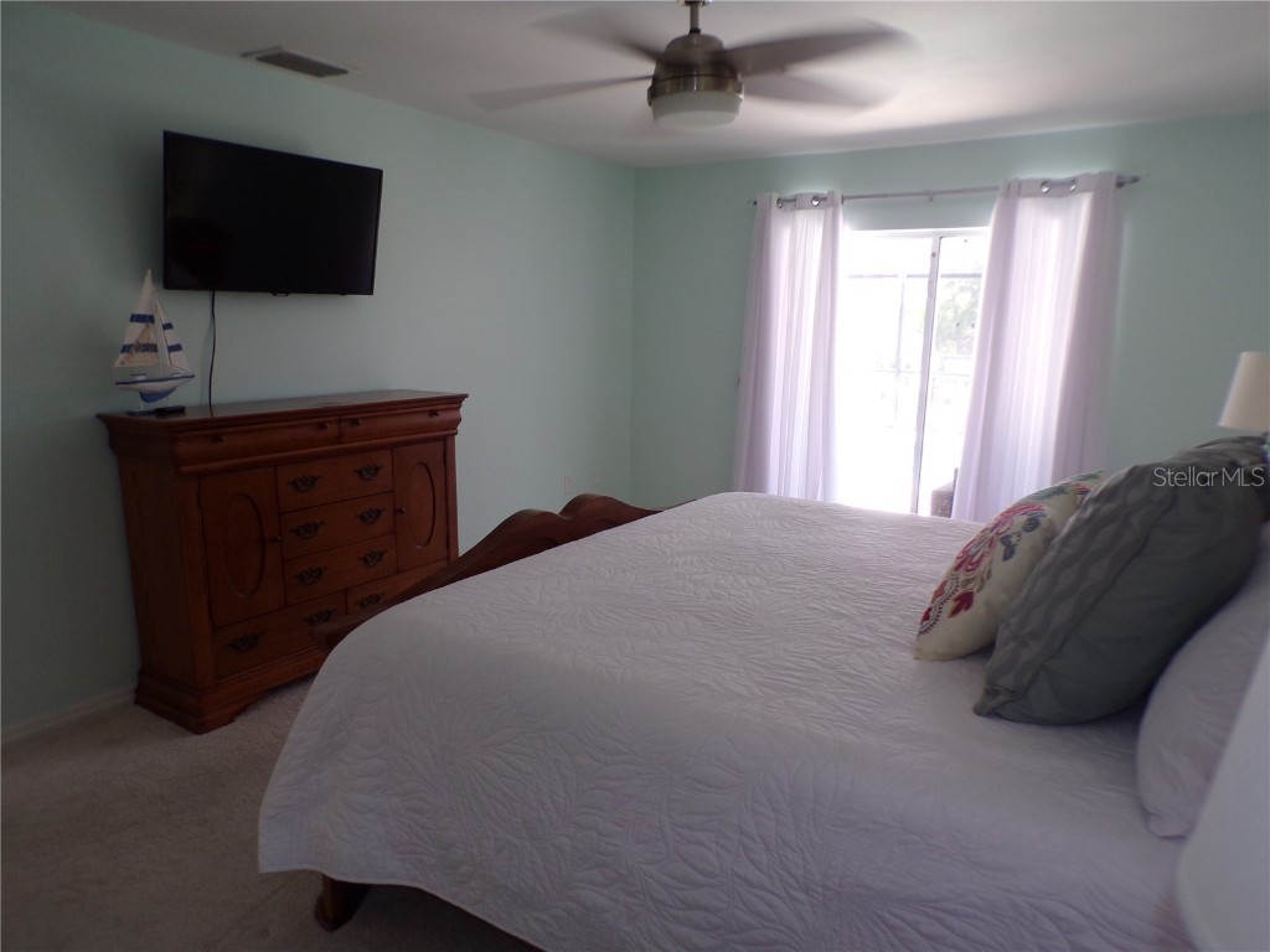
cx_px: 635
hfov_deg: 71.6
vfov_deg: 56.8
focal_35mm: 24
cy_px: 476
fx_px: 881
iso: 100
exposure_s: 1/58
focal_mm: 4.3
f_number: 3
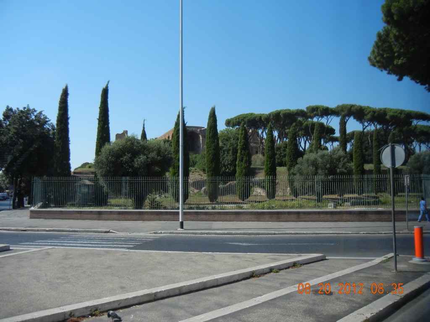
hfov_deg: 60.0
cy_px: 161
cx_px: 215
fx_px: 373
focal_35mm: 30
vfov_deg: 46.8
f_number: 3.5
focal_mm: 5.4
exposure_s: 1/705
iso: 160
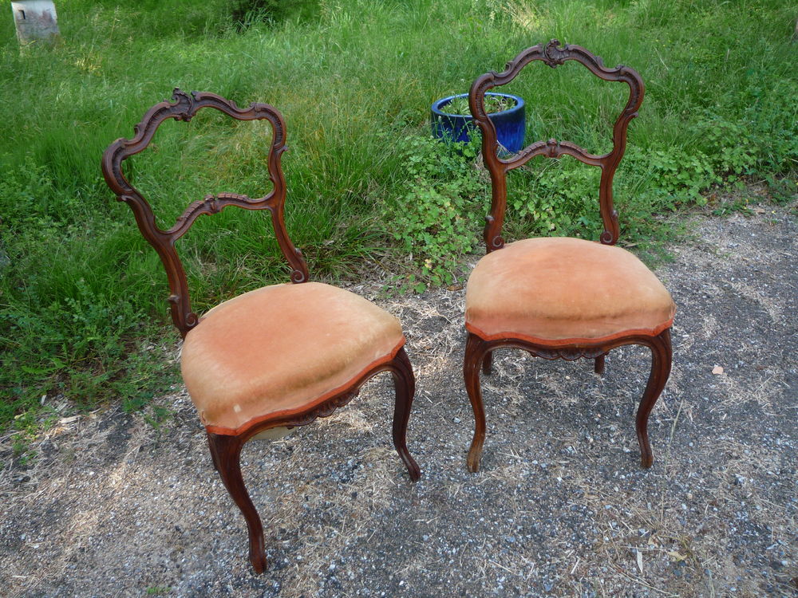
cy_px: 299
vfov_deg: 46.8
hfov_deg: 60.0
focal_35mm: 30
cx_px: 399
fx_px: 692
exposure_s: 1/80
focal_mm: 5.2
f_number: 3.3
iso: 100
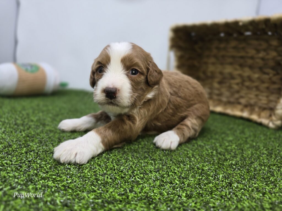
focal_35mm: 23
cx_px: 141
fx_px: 187
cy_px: 106
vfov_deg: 58.9
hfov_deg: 73.9
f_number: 1.7
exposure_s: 1/120
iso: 64
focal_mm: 6.3
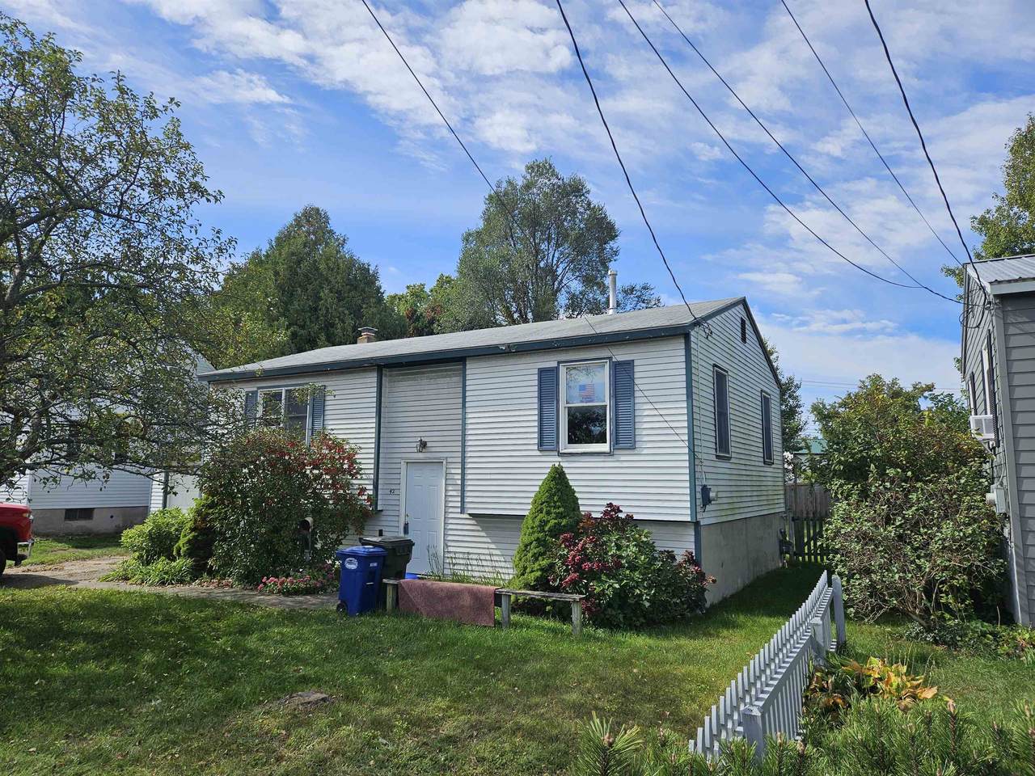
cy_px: 388
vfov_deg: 58.9
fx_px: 688
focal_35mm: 23
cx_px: 518
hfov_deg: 73.9
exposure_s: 1/1775
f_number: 1.8
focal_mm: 5.4
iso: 25
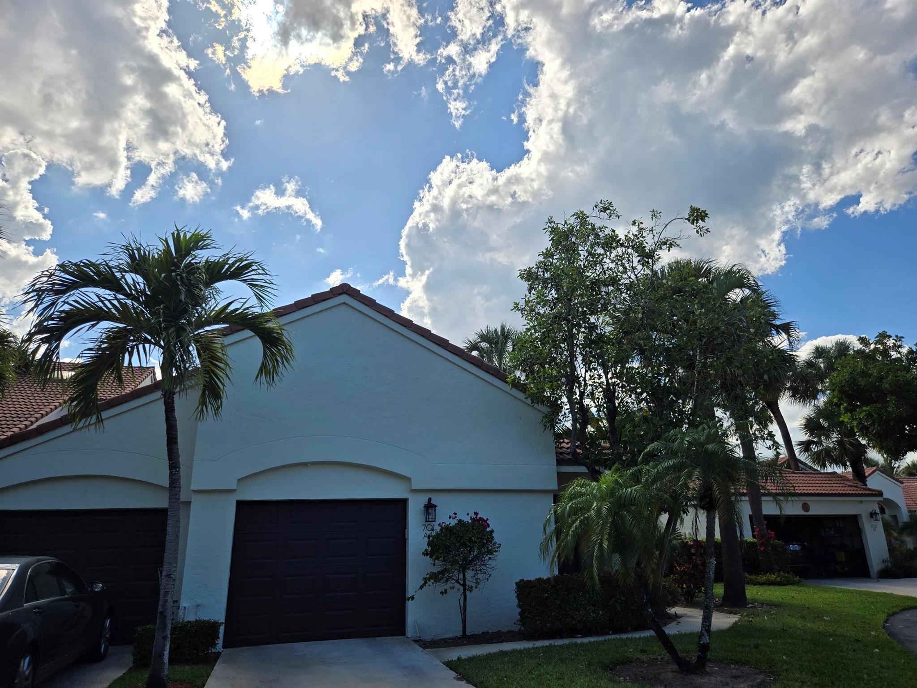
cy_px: 344
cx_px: 458
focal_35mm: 23
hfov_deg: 73.9
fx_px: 609
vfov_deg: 58.9
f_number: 1.8
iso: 25
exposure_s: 1/4883
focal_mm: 5.4
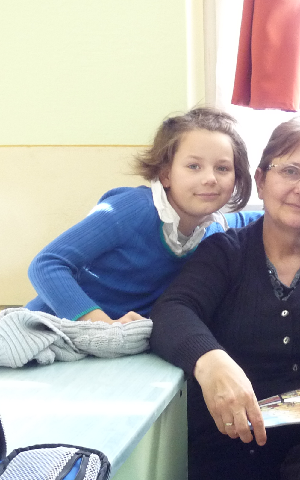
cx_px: 299
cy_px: 263
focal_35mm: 66
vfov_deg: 31.0
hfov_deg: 19.2
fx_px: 863
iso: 320
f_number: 2.8
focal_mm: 4.8
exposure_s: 1/30
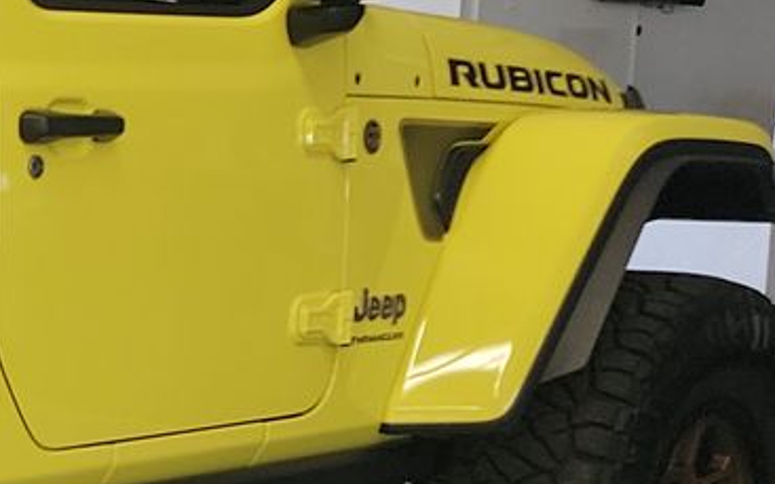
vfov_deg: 11.8
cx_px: -576
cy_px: 355
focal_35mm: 111
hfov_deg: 16.2
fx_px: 2343
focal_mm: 6.7
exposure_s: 1/59
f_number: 1.8
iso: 166
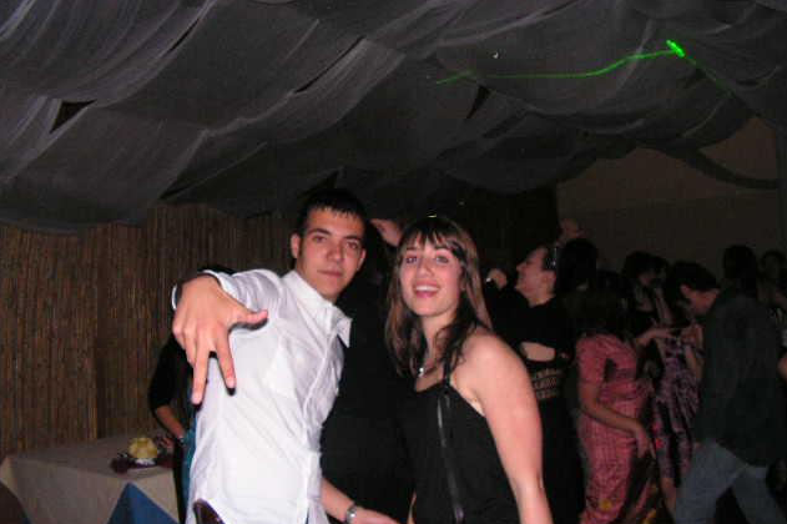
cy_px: 258
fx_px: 830
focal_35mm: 38
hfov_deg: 50.7
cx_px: 397
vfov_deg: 35.0
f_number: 3.2
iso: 200
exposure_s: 1/40
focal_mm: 6
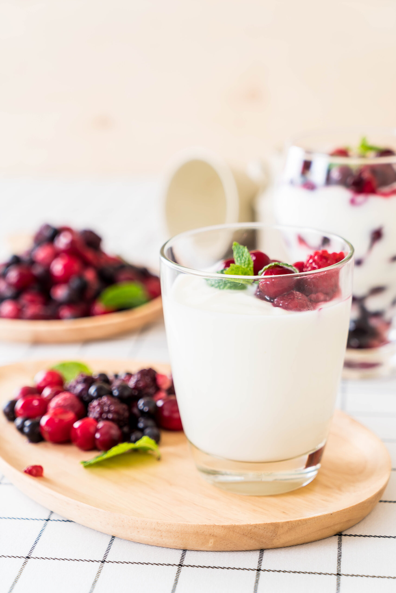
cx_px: 198
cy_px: 296
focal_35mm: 70
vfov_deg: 28.8
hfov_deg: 19.5
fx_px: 1154
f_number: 5.6
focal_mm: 70
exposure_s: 1/100
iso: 100
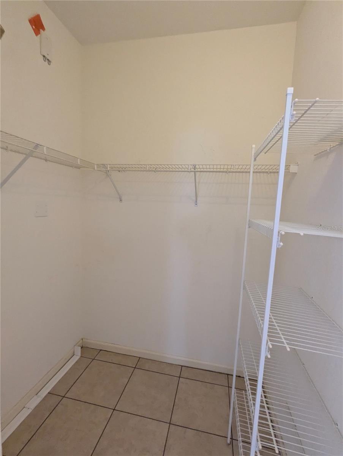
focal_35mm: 16
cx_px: 172
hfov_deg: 78.2
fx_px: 211
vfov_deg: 94.4
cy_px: 228
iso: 832
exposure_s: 1/40
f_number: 2.2
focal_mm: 2.35
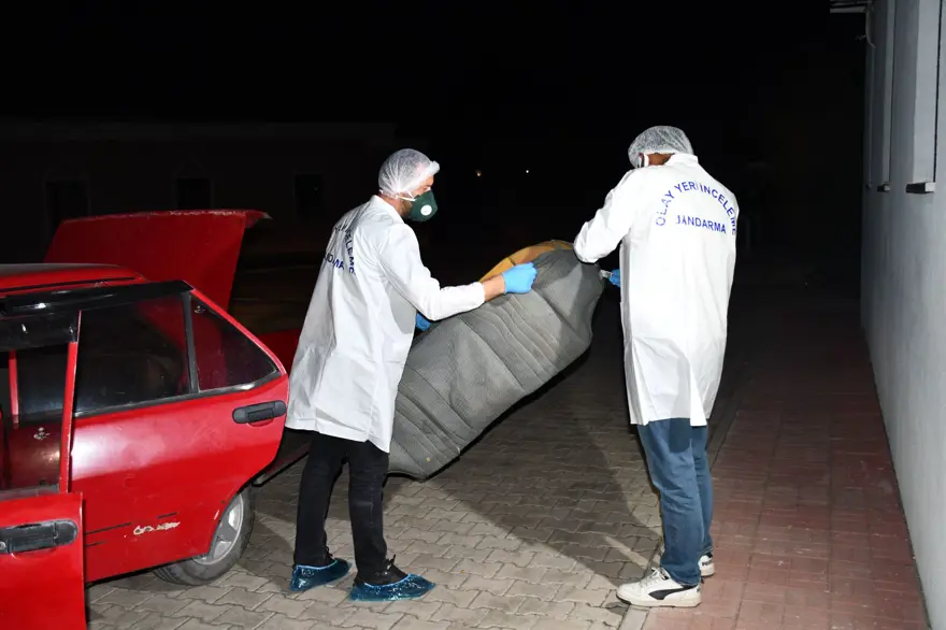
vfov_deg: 39.9
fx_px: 867
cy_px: 315
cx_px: 473
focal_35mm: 33
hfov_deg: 57.2
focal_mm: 22
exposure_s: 1/60
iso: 800
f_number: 3.5
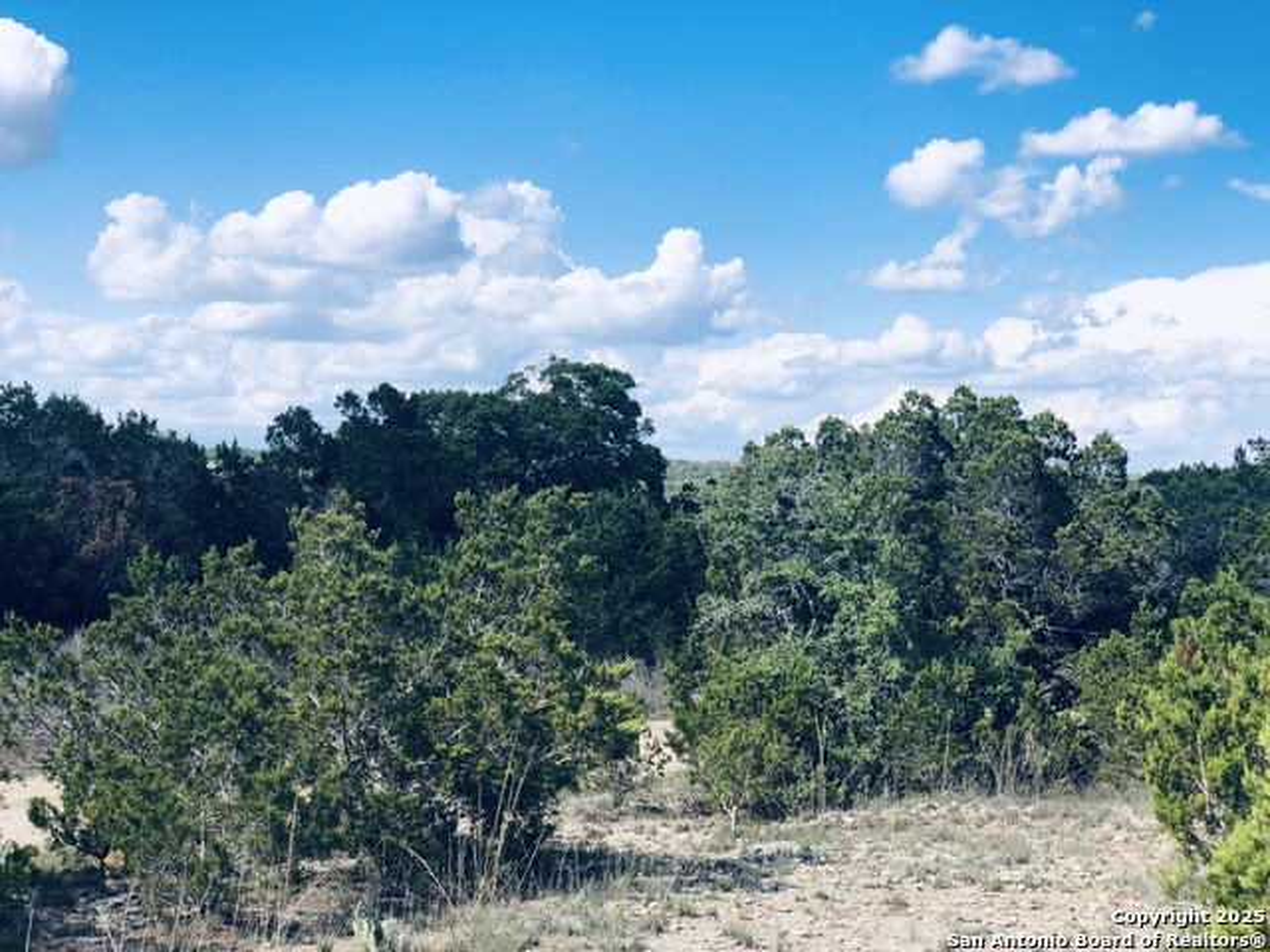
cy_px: 476
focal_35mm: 52
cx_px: 635
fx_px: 1908
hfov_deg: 36.8
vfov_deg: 28.0
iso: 16
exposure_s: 1/1116
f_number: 2.4
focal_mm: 6
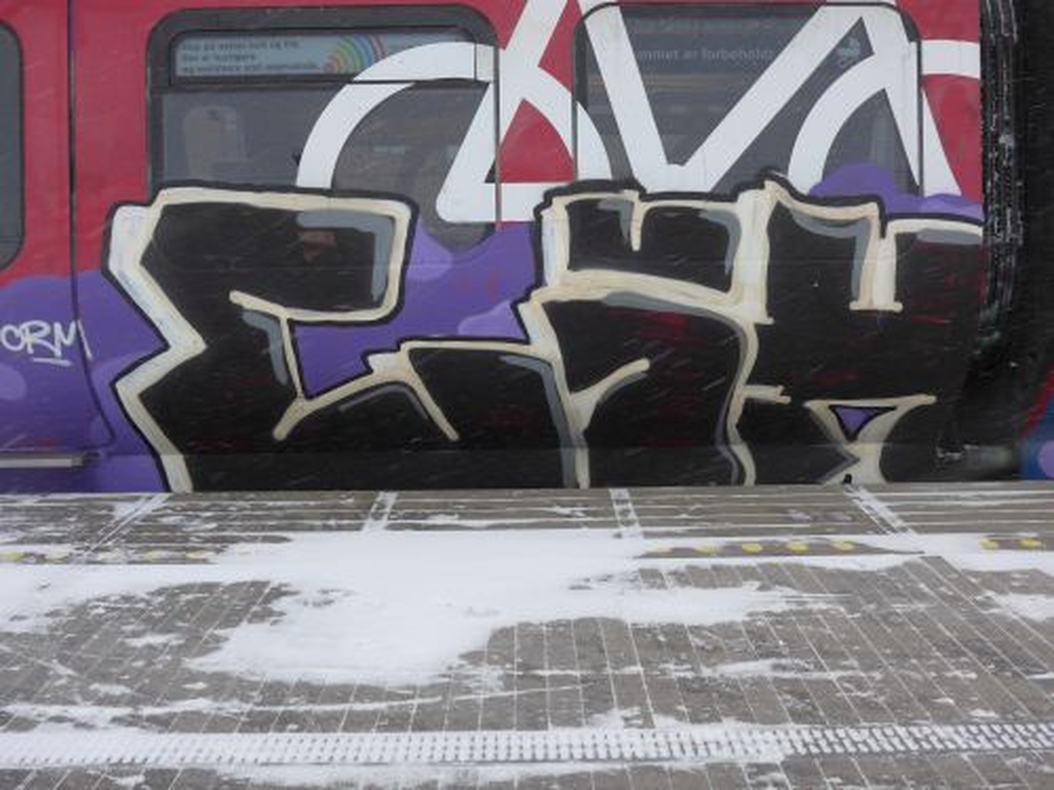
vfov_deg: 48.2
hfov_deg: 61.7
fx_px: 883
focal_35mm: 29
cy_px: 395
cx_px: 527
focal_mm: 6
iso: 200
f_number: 2.8
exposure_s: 1/250
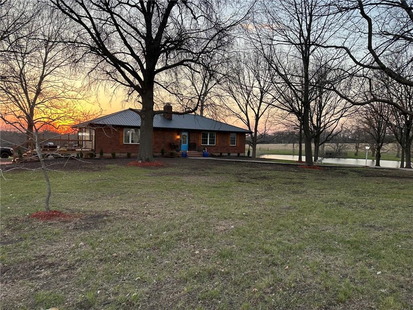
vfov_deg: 56.8
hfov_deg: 71.6
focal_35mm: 24
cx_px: 206
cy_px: 155
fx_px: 286
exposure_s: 1/121
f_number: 1.78
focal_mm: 6.86
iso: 64
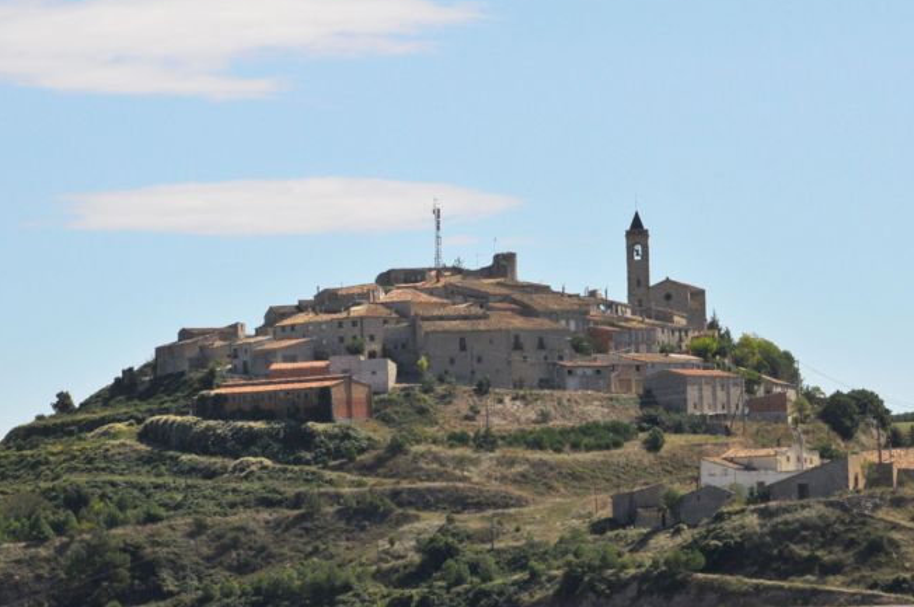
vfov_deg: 5.5
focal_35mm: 249
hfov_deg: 8.3
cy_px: 351
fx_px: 6304
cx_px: 489
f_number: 16
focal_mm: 135
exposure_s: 1/1000
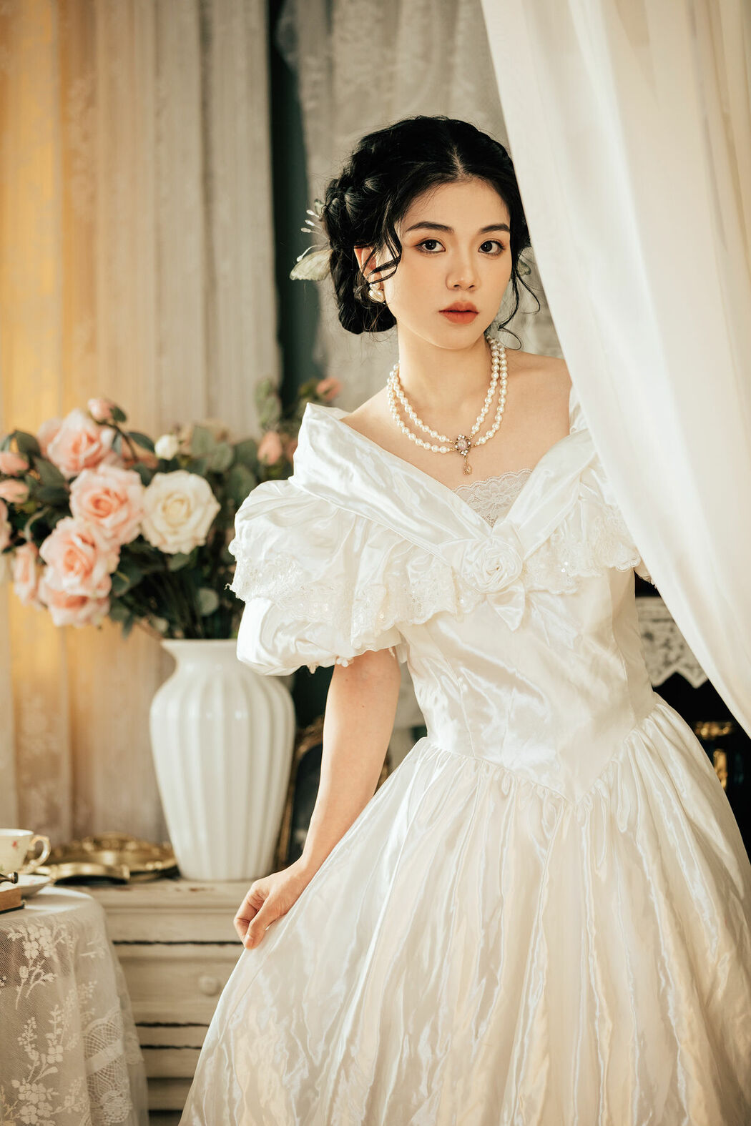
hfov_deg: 10.2
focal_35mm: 134
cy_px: 563
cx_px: 376
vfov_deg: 15.3
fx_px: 4193
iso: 640
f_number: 2.8
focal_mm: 135
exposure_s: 1/250
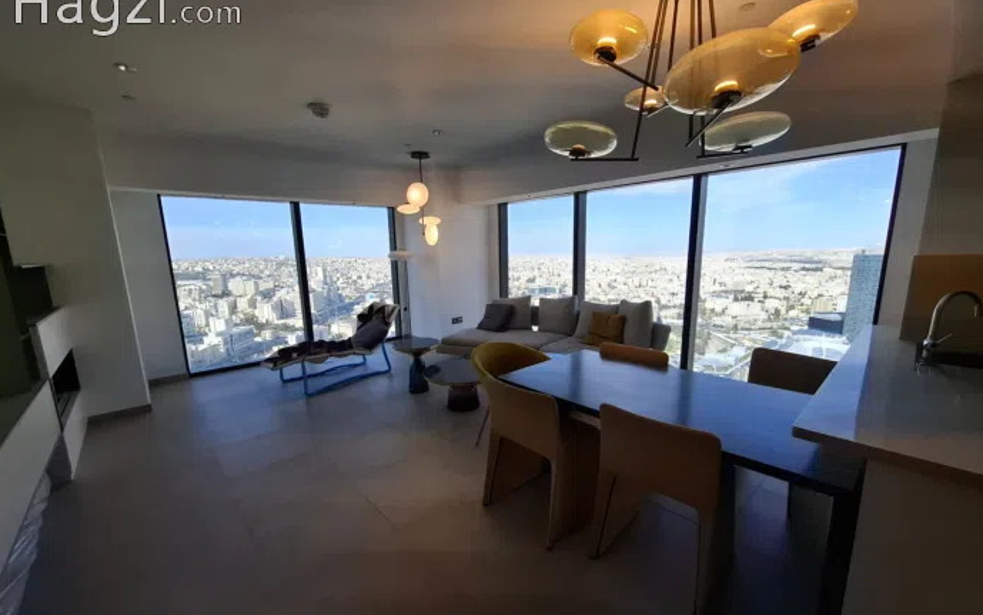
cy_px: 323
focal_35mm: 14
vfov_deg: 78.6
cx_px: 485
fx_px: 375
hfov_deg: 105.3
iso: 40
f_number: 2.2
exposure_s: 1/213
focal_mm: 1.74
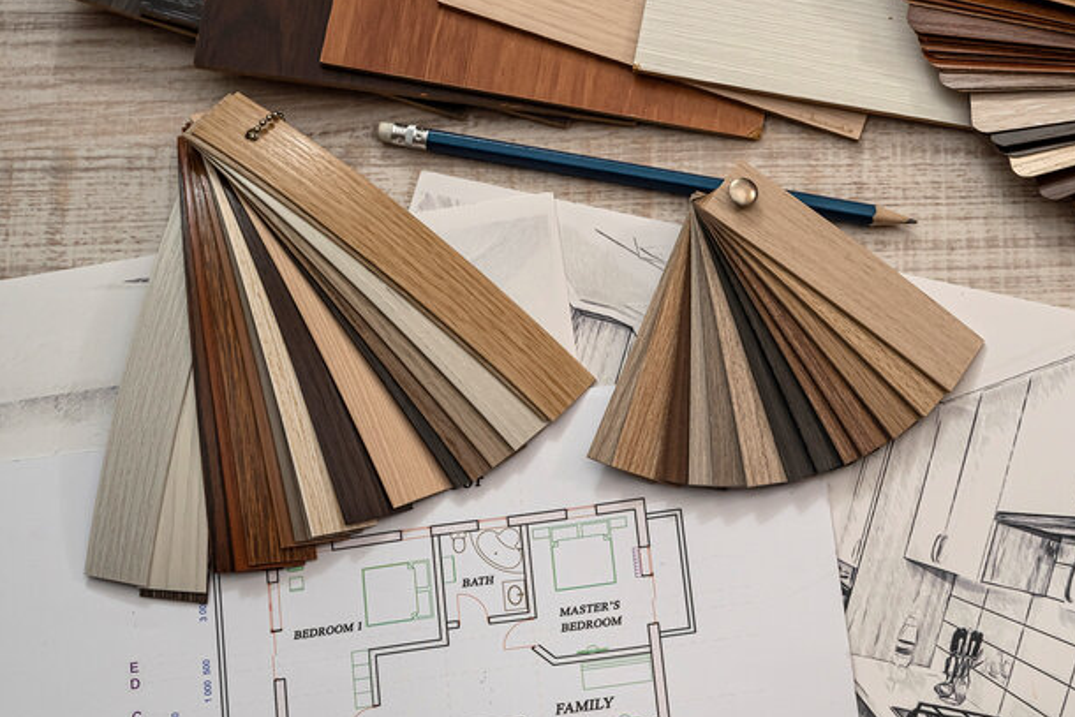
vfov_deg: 16.5
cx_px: 795
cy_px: 579
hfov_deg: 24.5
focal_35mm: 82
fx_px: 2449
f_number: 7.1
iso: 250
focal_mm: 50
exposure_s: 1/160
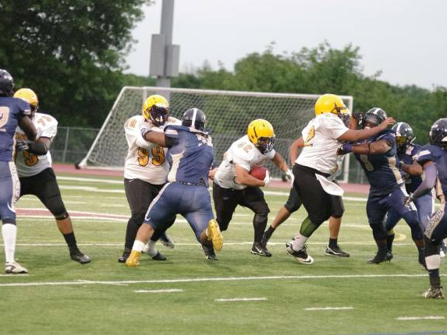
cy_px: 168
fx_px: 2583
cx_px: 226
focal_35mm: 200
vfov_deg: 7.4
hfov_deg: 9.9
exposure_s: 1/1250
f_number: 2.8
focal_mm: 122.5
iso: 6400
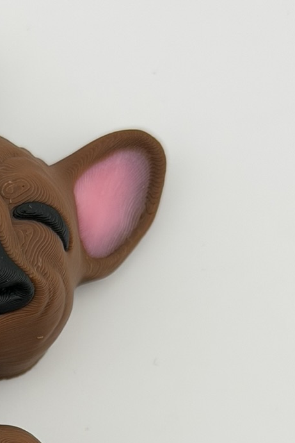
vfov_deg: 13.5
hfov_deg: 9.1
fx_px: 1818
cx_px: -81
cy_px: 518
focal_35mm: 148
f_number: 1.78
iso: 64
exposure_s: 1/1678
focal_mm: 6.76
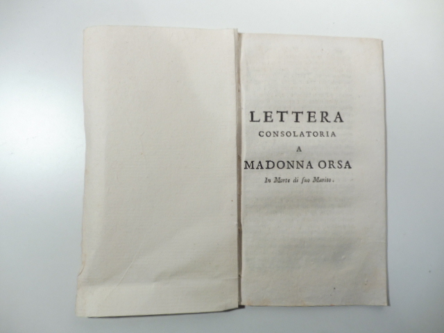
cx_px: 222
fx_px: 308
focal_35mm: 24
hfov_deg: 71.6
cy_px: 166
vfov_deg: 56.8
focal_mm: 4.3
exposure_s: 1/30
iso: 100
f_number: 3.3
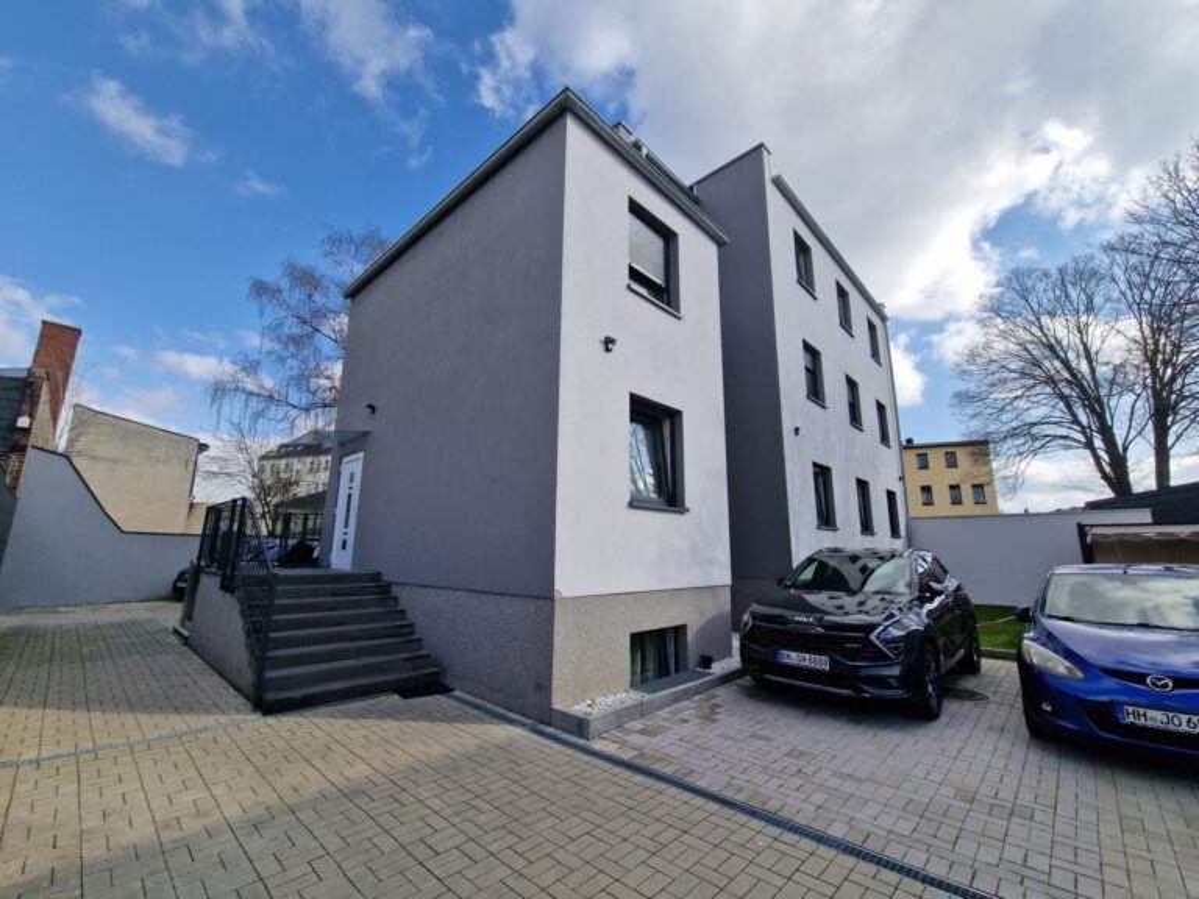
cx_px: 600
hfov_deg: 106.2
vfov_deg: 89.9
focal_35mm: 13
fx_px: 450
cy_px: 450
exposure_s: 1/2024
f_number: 2.2
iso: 50
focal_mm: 2.2
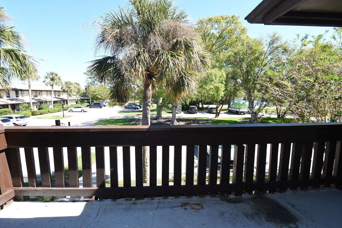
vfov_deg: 73.7
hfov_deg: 96.7
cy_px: 118
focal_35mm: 16
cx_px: 164
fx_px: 152
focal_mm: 10
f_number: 5.6
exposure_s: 1/125
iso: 100
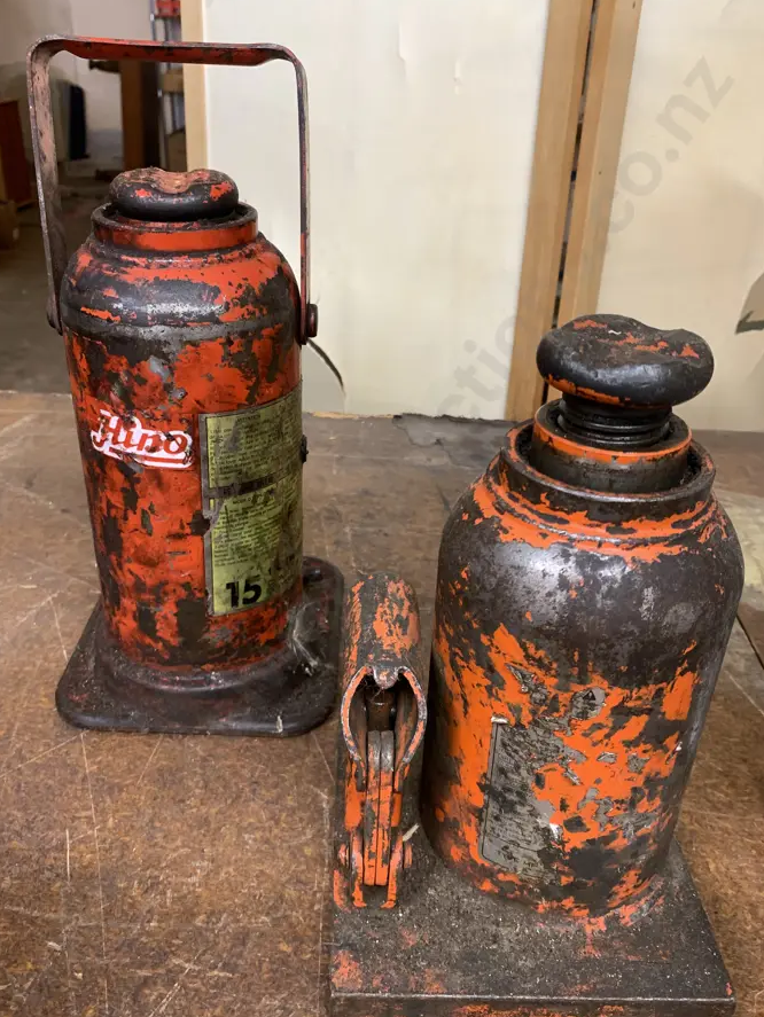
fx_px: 882
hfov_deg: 46.8
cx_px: 366
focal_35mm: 30
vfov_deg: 59.9
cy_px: 538
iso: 250
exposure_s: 1/50
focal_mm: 4.25
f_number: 1.8
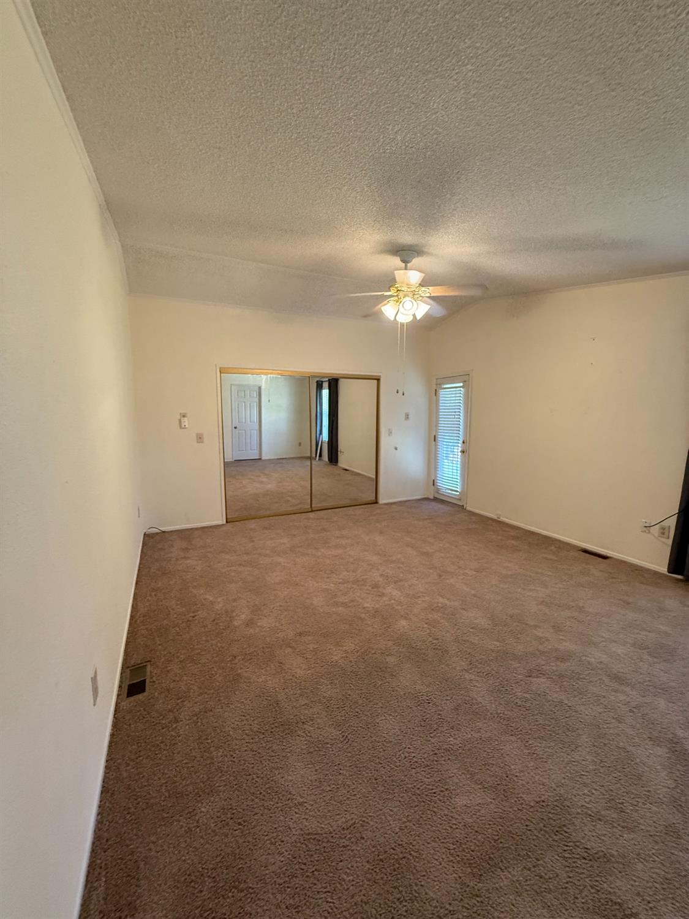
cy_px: 460
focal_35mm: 14
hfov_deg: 85.7
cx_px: 344
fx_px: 372
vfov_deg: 102.1
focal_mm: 2.22
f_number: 2.2
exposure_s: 1/120
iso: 400
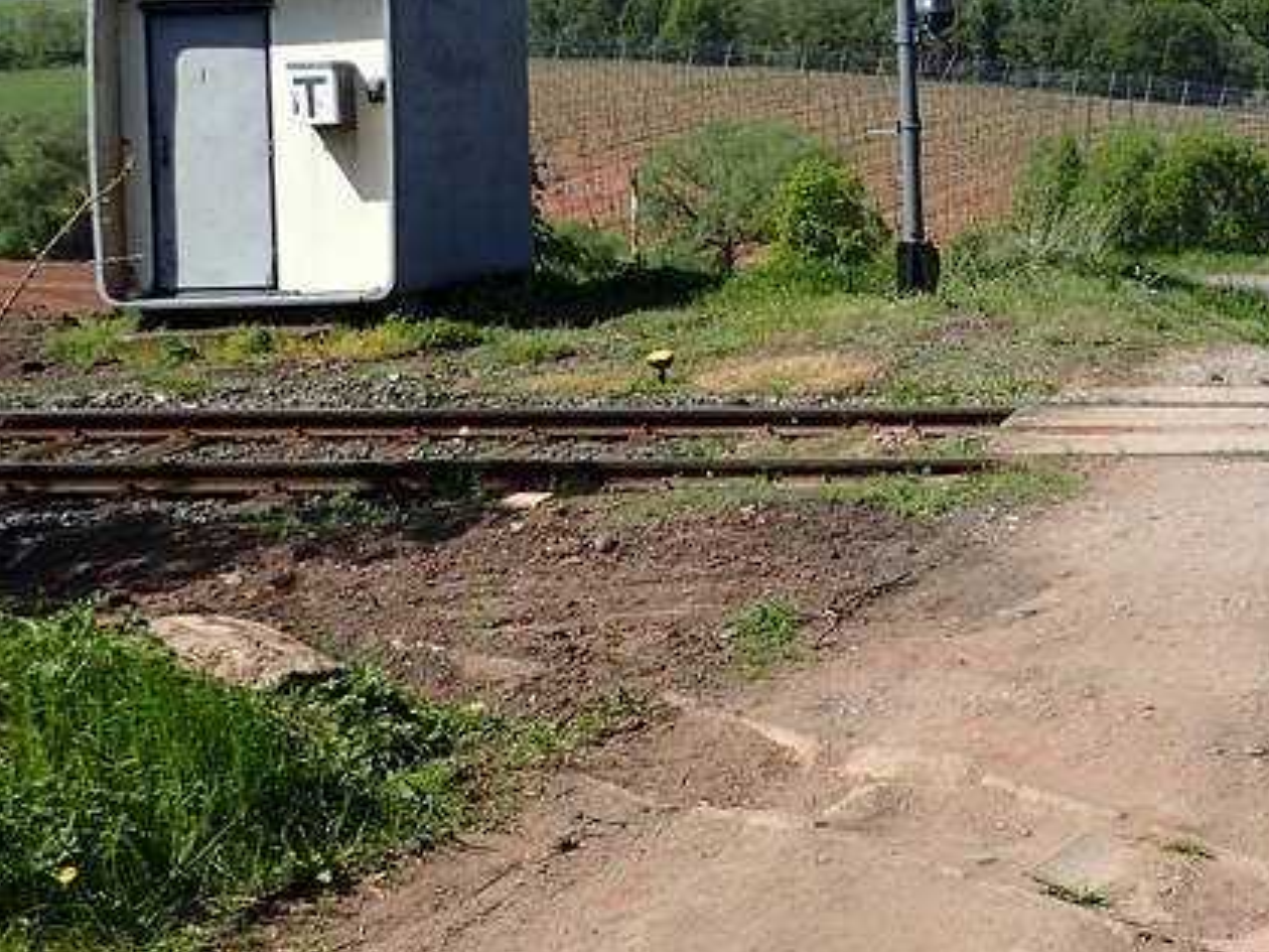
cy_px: 184
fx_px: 2236
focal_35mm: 61
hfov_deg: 29.0
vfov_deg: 23.7
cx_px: 1351
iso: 100
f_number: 8
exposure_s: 1/200
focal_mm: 4.5
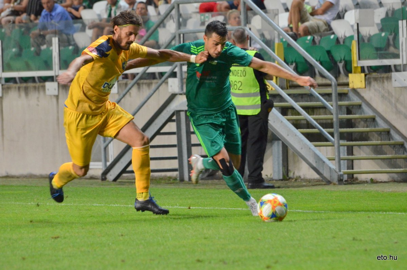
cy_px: 135
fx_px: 3385
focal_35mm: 300
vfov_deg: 4.6
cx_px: 204
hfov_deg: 6.9
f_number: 5.3
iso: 2000
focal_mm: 200
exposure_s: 1/320
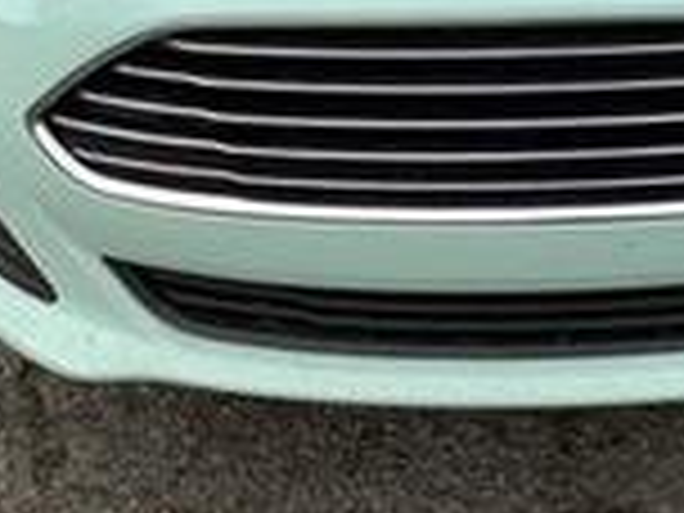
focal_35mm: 103
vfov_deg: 13.6
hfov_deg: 18.9
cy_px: -238
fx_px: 2035
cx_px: 522
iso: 25
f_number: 2.4
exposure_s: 1/455
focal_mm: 3.3
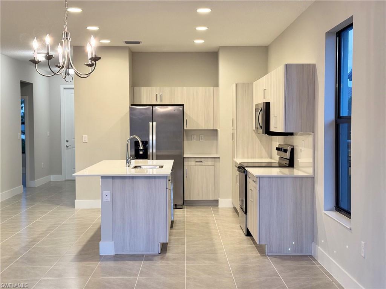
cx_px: 193
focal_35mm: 48
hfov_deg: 39.7
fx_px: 535
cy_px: 144
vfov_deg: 30.3
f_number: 1.78
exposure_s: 1/60
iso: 200
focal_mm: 6.76
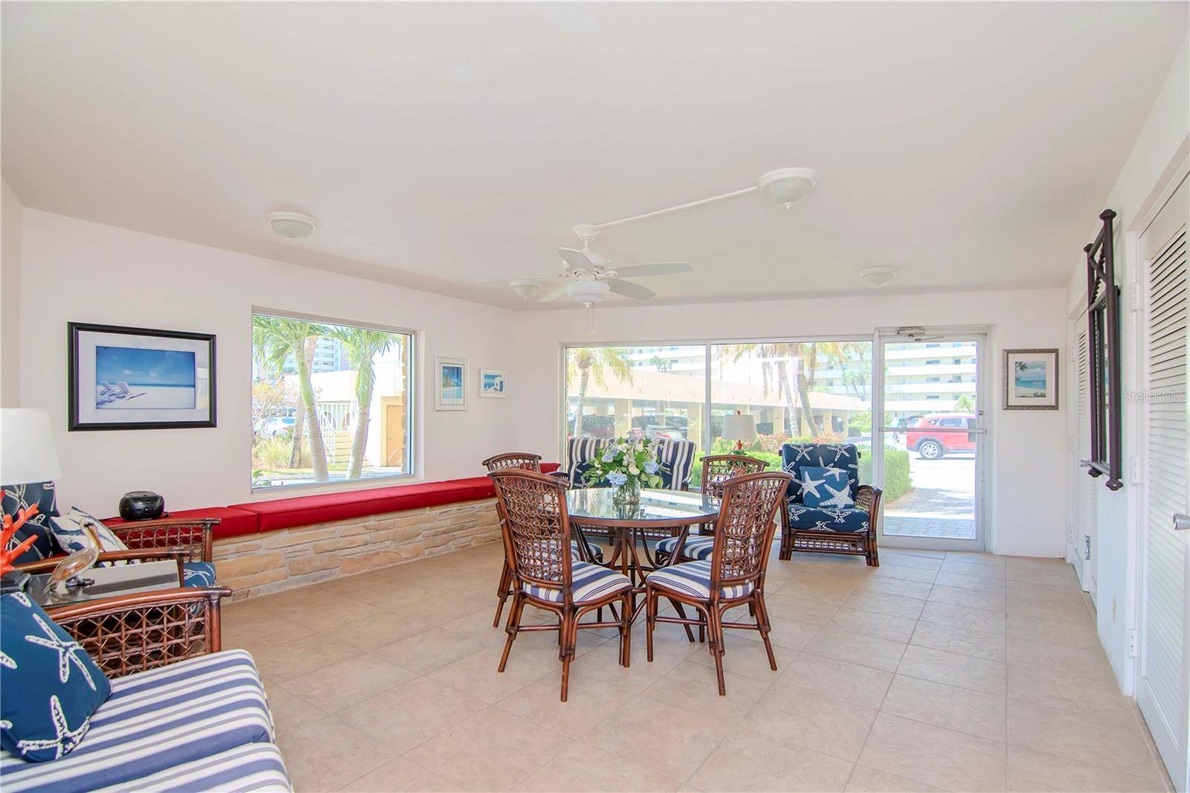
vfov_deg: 72.0
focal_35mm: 16
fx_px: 545
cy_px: 396
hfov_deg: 95.0
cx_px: 595
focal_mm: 11
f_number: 5
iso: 400
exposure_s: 1/160
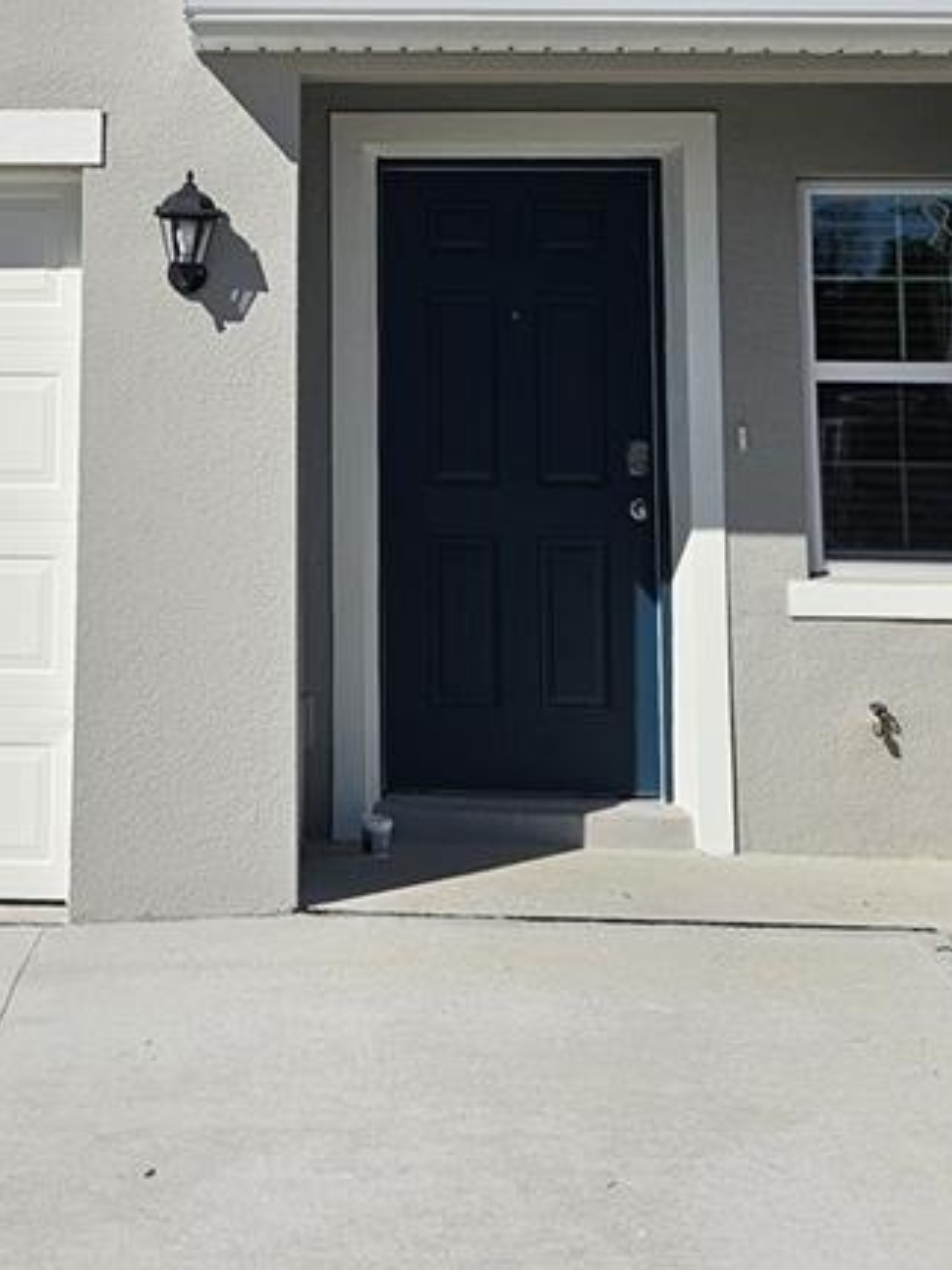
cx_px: 189
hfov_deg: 22.6
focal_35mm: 64
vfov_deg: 29.1
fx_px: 2348
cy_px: 141
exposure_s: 1/5314
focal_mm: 5.4
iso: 25
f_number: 1.8
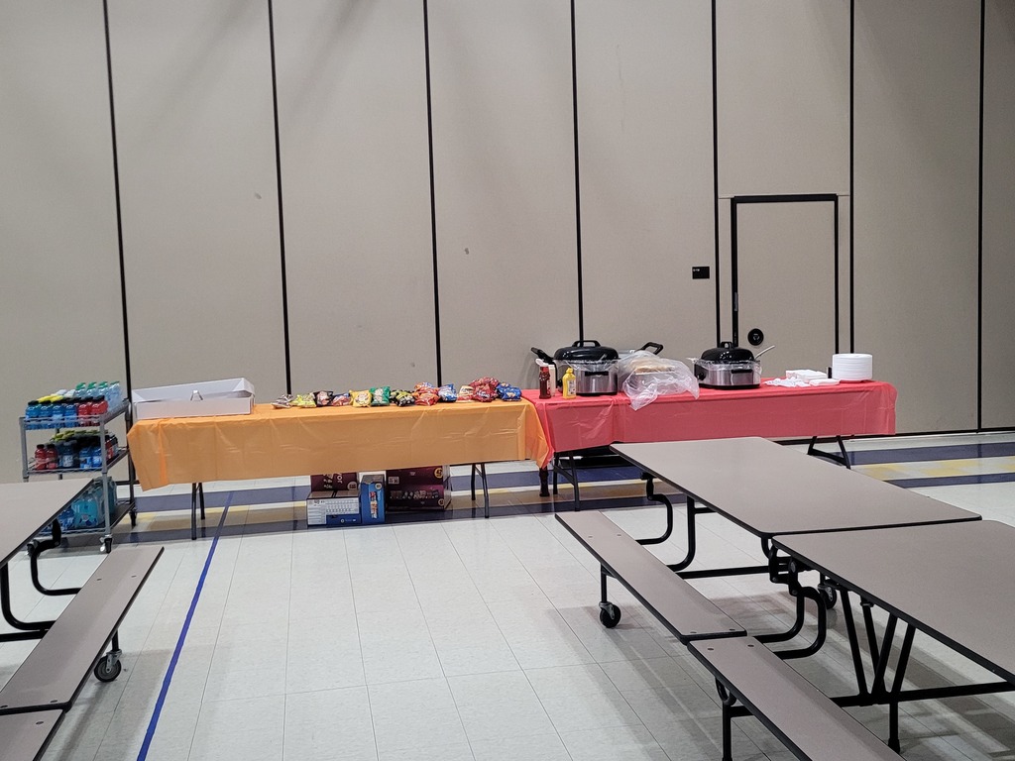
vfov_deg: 53.1
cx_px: 508
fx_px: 762
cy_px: 380
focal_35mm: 26
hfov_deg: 67.3
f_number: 1.8
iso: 320
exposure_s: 1/120
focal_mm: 5.4
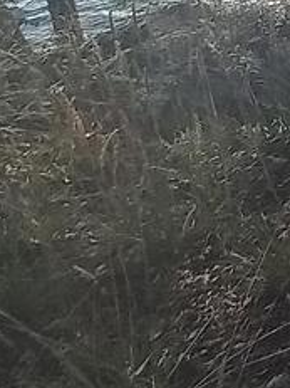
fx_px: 805
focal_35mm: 72
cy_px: -136
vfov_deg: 23.4
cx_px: 639
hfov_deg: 15.0
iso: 40
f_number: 2.2
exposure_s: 1/870
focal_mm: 1.42
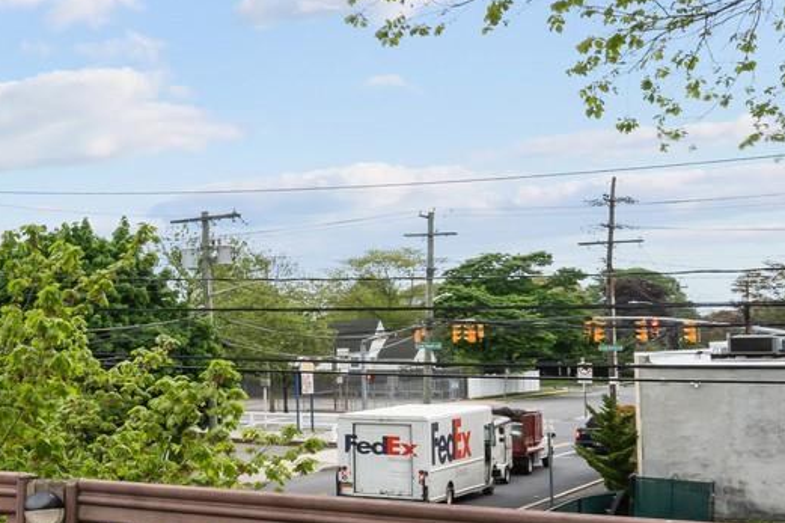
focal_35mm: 55
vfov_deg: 24.5
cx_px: -613
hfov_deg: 22.3
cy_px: 343
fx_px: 1199
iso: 640
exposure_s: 1/320
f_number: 10
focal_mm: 14
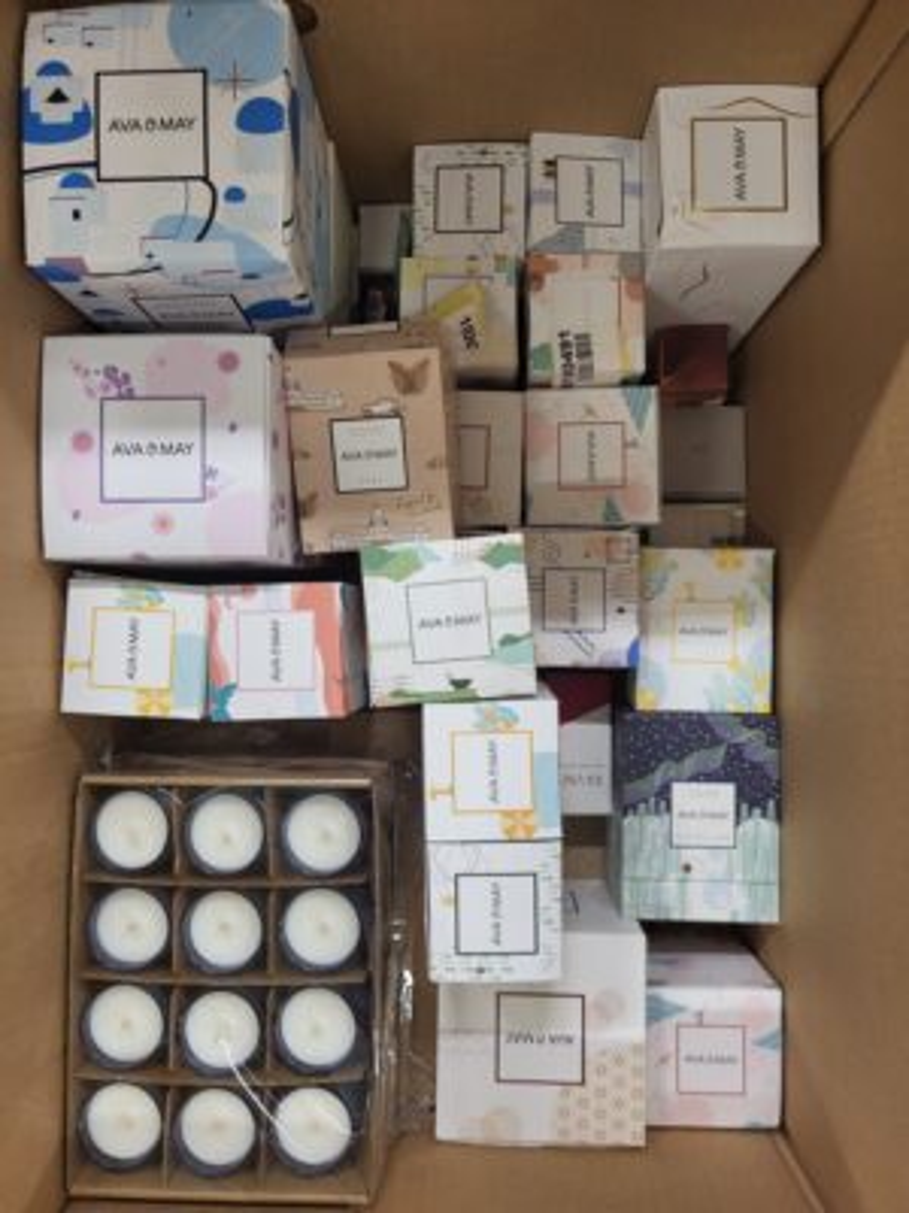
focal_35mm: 26
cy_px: 606
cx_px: 454
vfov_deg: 67.3
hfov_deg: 53.1
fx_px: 910
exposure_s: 1/50
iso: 160
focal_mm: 5.4
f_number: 1.8
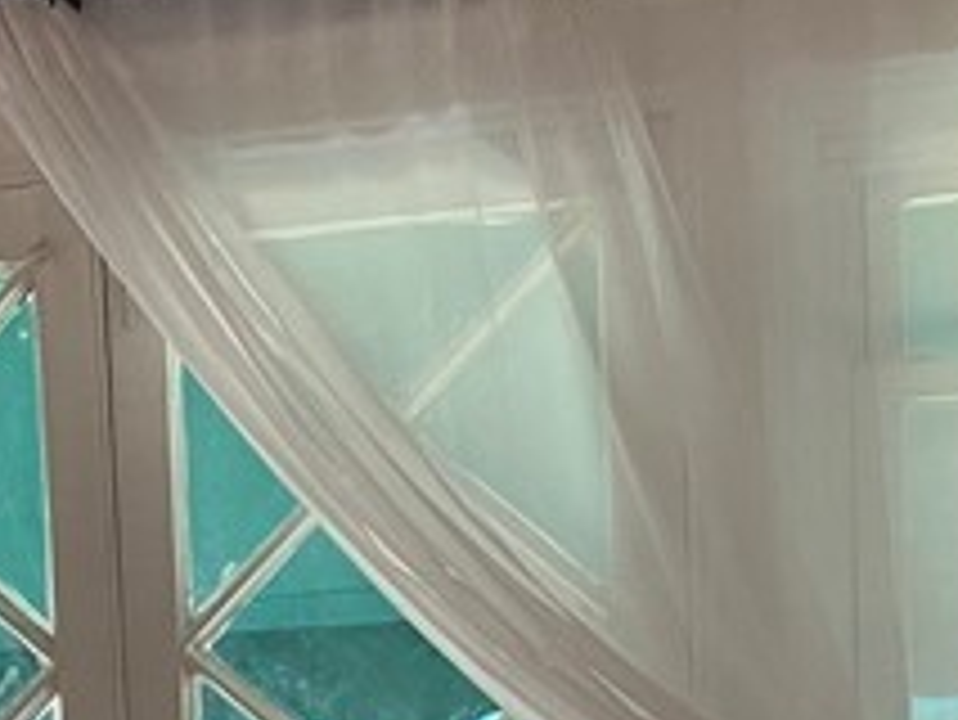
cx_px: 90
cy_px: 1346
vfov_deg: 11.0
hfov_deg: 15.6
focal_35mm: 125
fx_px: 3461
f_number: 1.8
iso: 250
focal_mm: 4.25
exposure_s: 1/60
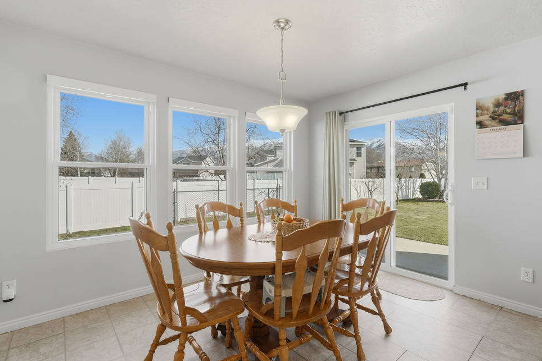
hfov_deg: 93.3
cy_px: 177
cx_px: 273
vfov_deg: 70.5
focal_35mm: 17
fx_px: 256
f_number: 9
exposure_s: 1/1000
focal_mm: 16
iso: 250
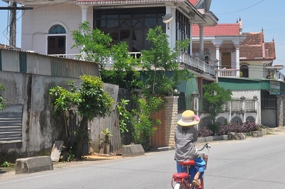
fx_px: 569
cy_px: 52
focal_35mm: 72
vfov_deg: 18.7
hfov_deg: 27.9
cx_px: 202
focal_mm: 30
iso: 250
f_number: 14
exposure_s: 1/200
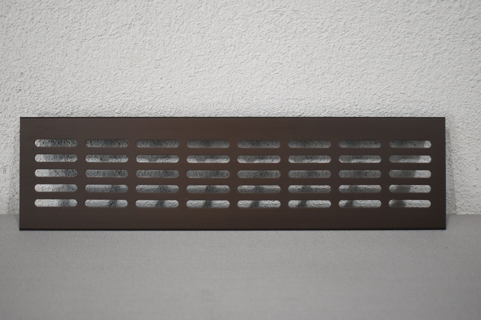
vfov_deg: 28.1
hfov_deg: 41.1
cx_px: 240
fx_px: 641
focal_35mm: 48
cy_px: 160
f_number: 4.5
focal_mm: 32
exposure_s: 1/250
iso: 720
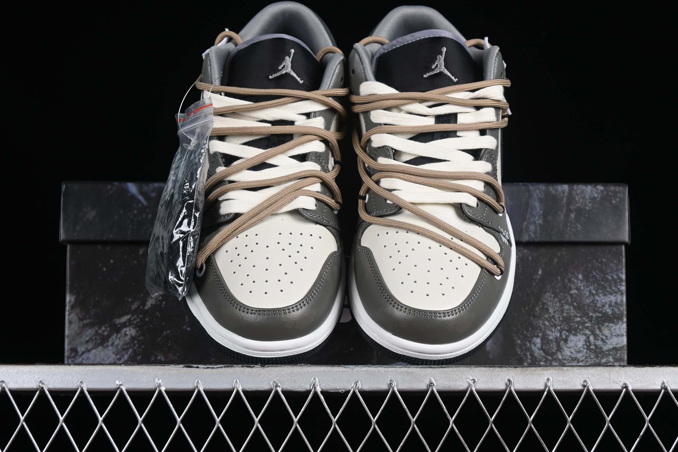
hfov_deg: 27.0
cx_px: 339
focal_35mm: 75
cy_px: 226
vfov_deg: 18.2
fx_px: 1412
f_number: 7.1
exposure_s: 1/80
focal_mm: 50
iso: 160
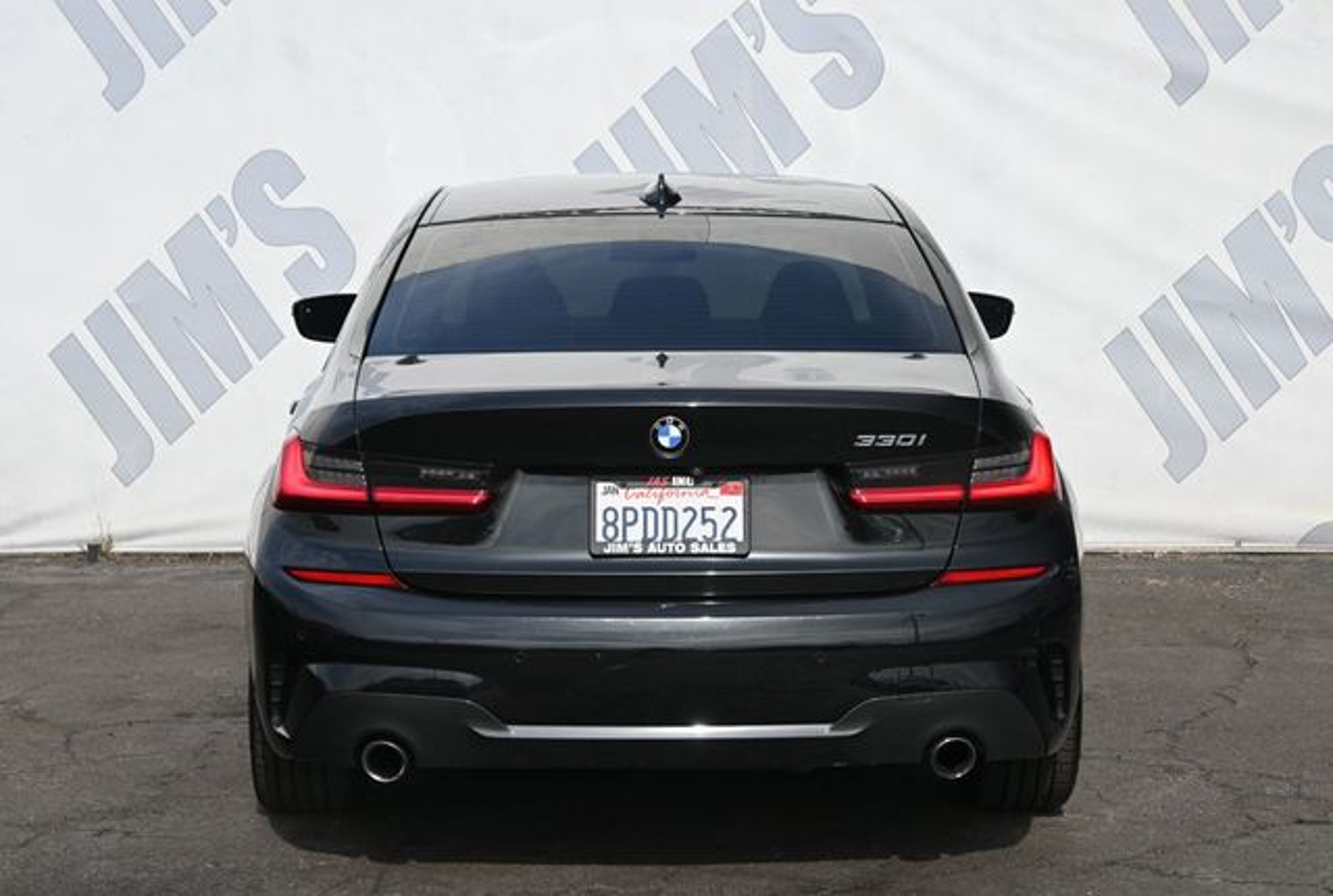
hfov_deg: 26.9
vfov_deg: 18.3
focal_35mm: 75
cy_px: 448
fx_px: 2784
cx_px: 666
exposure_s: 1/250
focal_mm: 50
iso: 110
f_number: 6.3
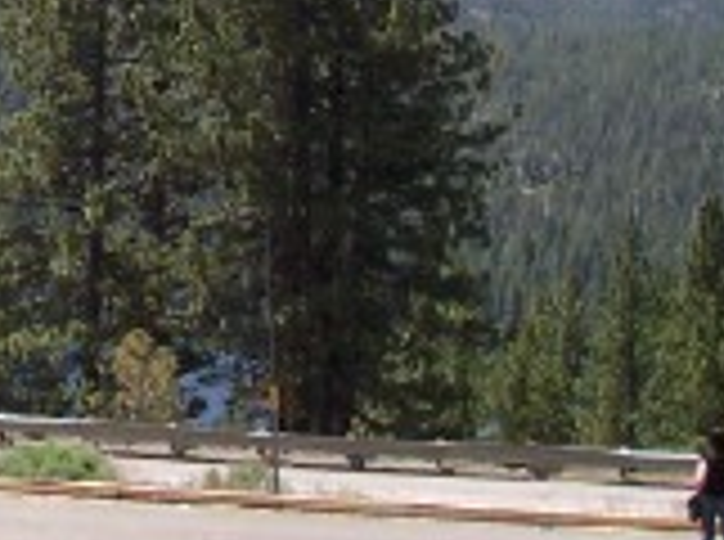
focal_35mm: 117
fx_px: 2442
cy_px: -101
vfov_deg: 12.3
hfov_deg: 16.3
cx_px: -94
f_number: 5.6
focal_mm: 5.6
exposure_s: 1/350
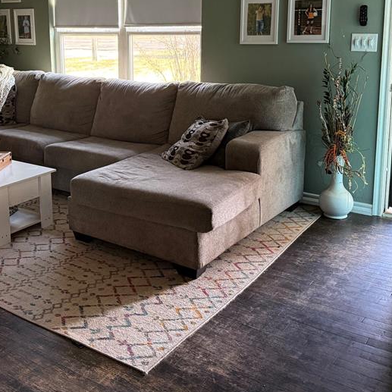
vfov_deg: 39.3
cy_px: 117
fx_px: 538
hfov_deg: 39.5
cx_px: 127
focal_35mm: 42
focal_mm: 6.76
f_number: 1.78
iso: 500
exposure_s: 1/60
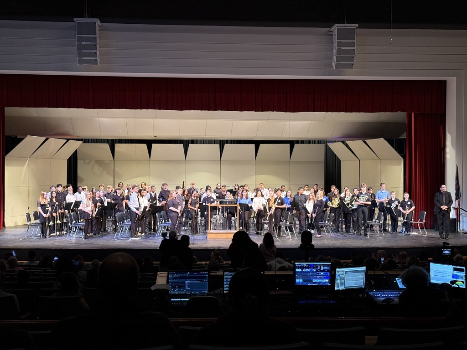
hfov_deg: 39.7
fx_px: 648
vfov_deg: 30.3
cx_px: 234
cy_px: 175
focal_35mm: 48
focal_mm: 6.76
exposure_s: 1/40
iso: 320
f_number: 1.78
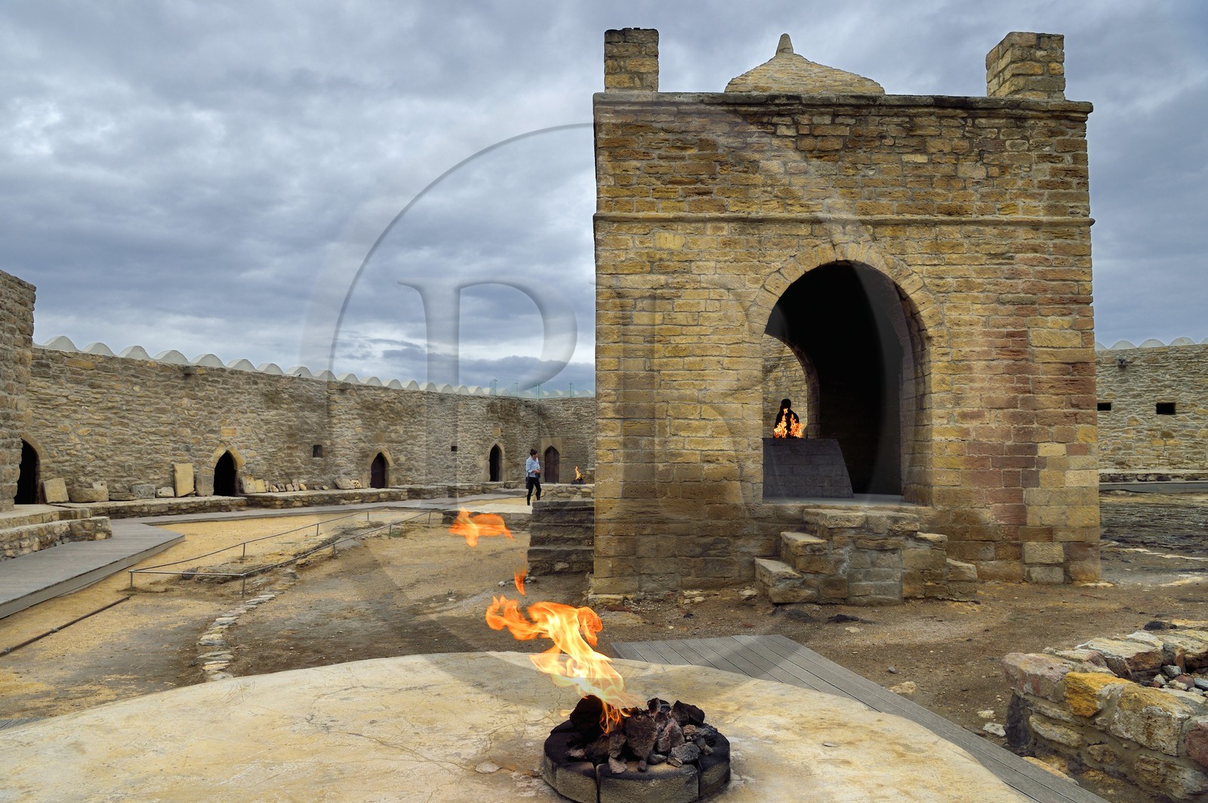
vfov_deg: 53.1
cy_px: 402
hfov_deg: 73.8
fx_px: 805
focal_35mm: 24
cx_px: 604
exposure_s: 1/200
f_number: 13
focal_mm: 24
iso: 400
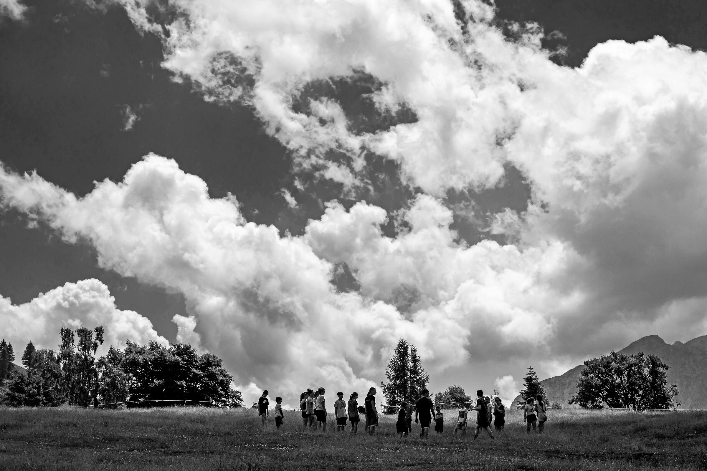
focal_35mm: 78
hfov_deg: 26.0
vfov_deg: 17.5
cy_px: 236
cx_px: 354
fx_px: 1532
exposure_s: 1/250
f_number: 9
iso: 100
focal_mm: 52
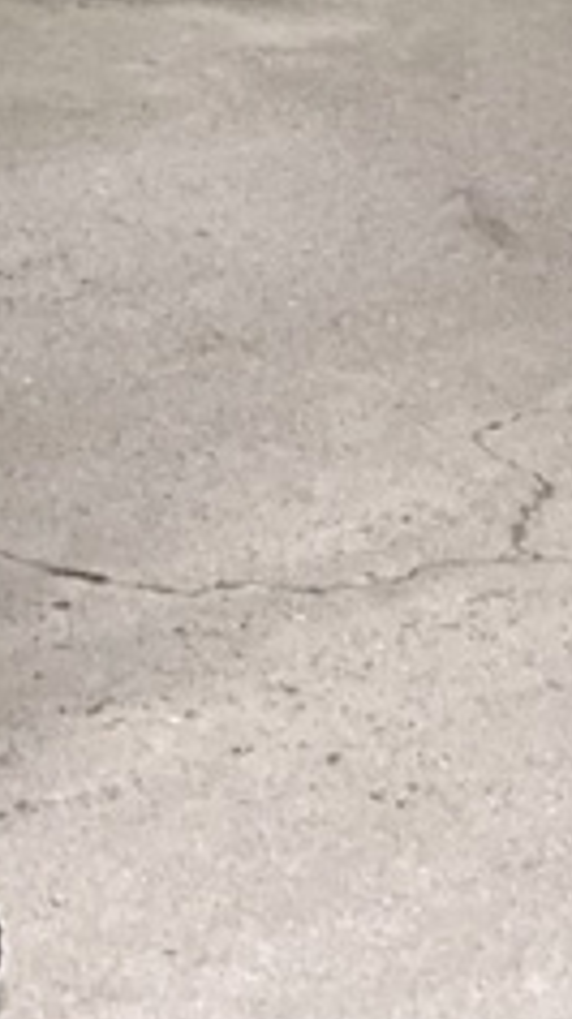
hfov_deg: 11.1
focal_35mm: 102
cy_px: -385
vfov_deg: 19.1
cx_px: -434
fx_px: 2755
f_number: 1.8
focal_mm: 4.25
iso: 640
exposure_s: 1/33
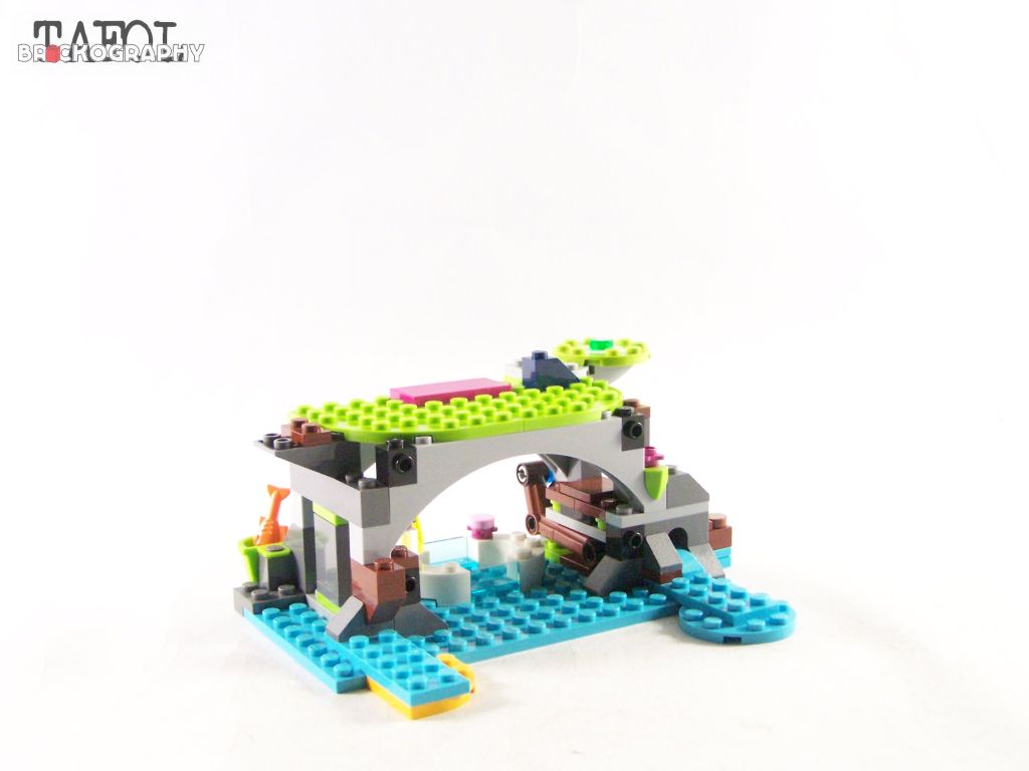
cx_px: 514
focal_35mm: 48
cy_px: 386
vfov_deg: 30.3
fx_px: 1427
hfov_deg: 39.7
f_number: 3.2
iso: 400
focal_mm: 8
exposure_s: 1/60
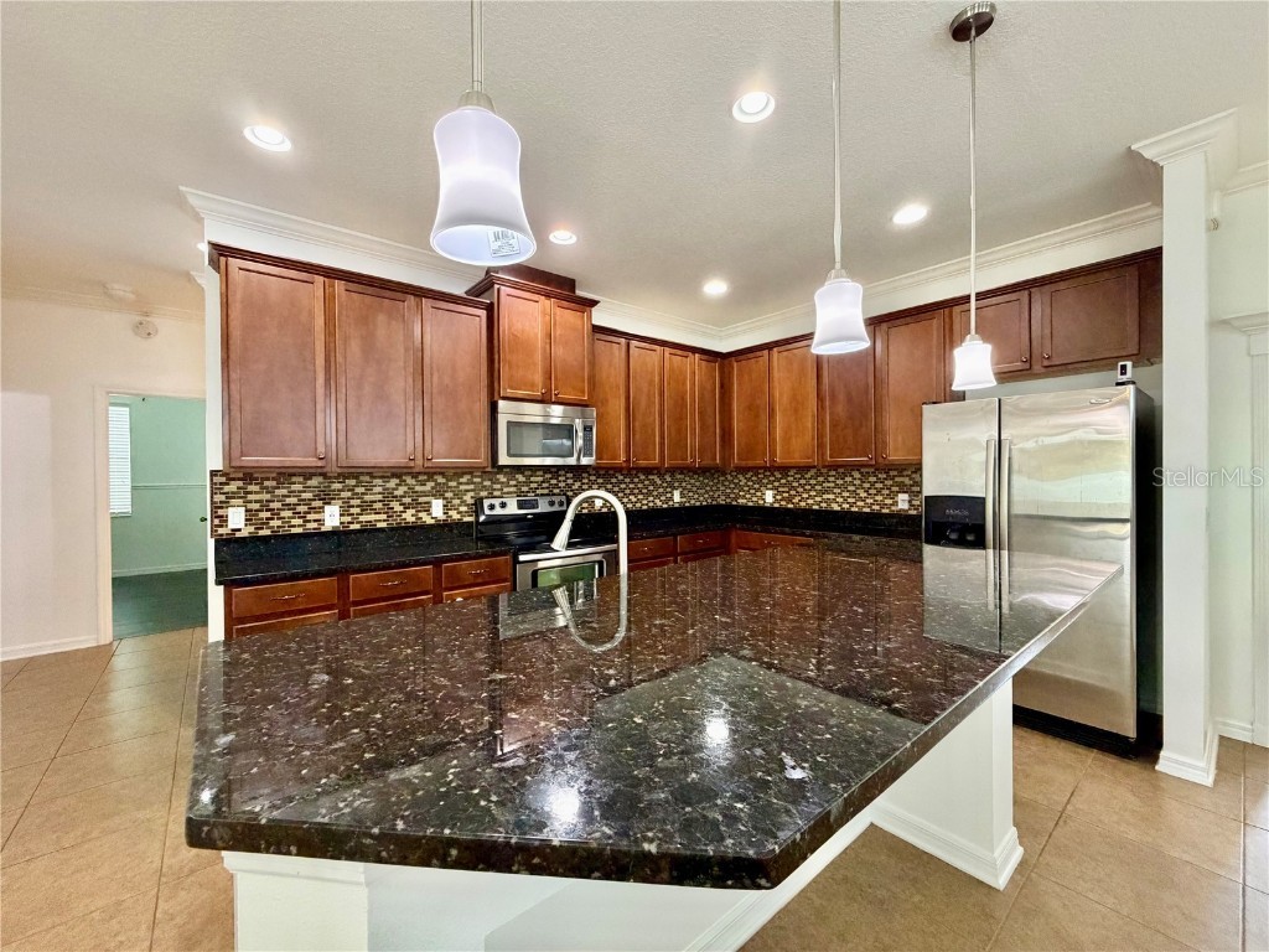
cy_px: 476
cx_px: 634
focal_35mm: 14
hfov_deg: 102.1
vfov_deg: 85.7
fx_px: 513
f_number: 2.2
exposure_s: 1/60
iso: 500
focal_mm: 2.22
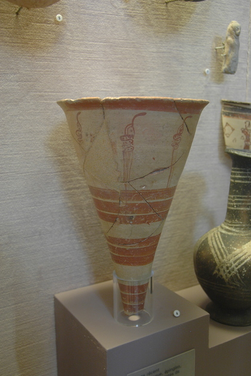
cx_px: 129
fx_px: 429
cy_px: 192
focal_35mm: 41
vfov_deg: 47.4
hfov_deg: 32.6
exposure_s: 1/8
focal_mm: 26
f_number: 4
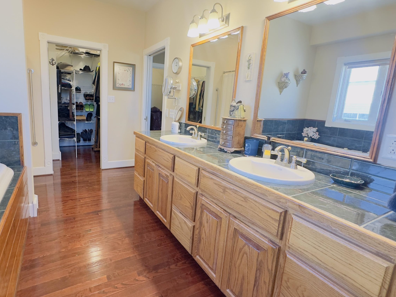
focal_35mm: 19
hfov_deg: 84.1
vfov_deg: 68.7
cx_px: 169
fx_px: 217
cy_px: 142
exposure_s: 1/120
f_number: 2.2
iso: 320
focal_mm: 2.22
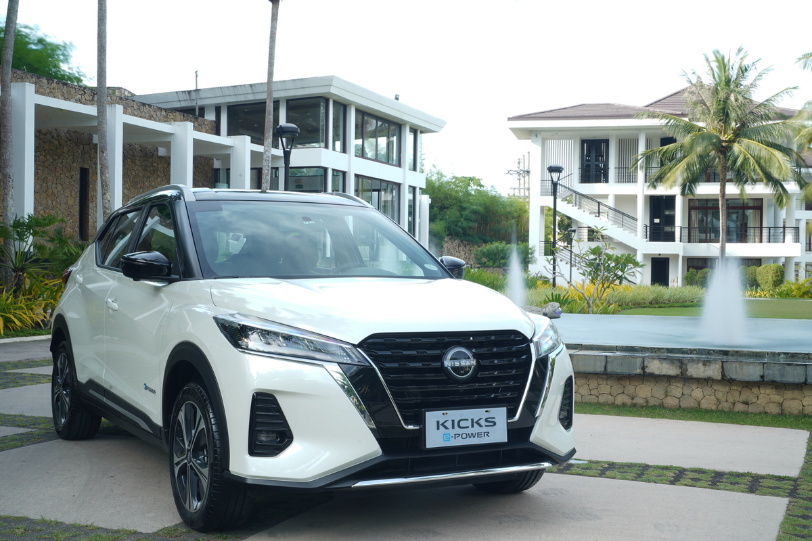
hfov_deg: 42.7
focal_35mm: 46
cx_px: 406
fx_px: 1037
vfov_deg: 29.2
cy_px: 270
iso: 50
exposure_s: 10
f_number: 22
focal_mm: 46
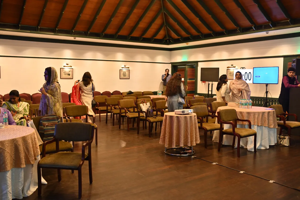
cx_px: 150
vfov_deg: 37.8
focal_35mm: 35
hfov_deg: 54.4
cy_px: 100
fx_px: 292
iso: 800
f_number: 2
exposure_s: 1/100
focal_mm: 35
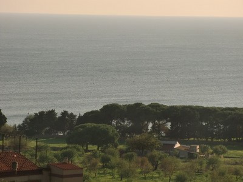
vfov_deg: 7.5
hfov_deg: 9.9
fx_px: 1397
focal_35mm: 199
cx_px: 122
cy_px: 91
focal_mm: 35.7
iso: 64
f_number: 5.2
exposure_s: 1/800
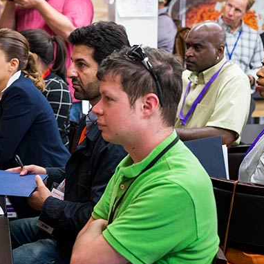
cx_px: 88
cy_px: 132
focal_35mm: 71
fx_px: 613
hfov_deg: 24.2
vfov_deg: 24.3
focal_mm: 55
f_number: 4.8
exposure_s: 1/125
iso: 1000
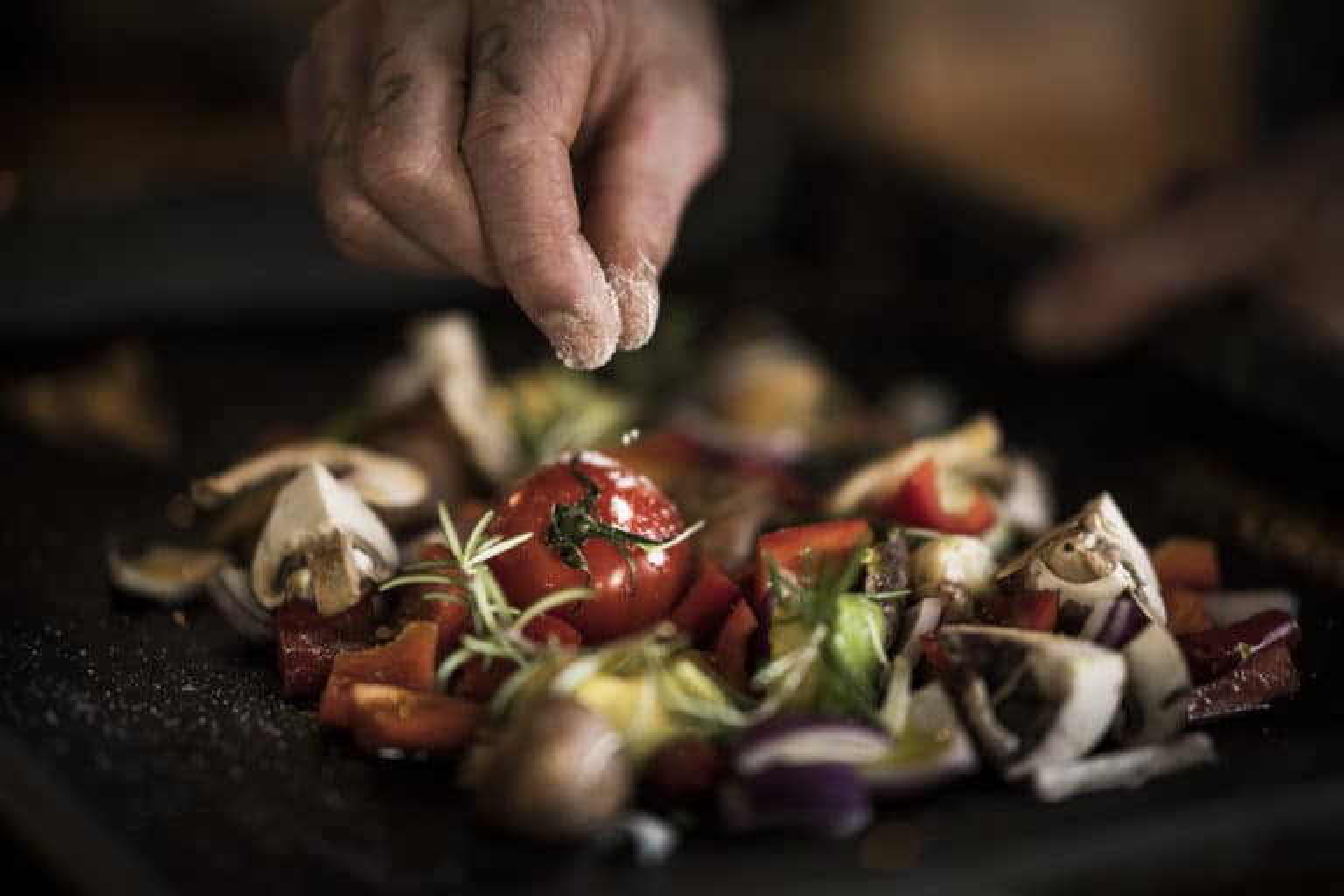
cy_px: 448
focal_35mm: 105
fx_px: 3920
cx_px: 672
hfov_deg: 19.5
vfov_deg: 13.0
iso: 400
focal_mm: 105
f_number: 1.4
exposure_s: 1/500
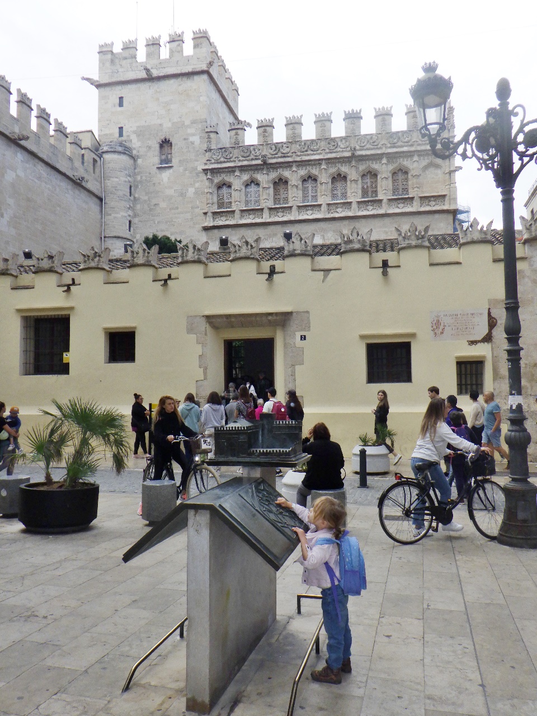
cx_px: 268
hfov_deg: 49.7
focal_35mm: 28
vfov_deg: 63.4
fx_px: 579
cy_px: 358
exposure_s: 1/640
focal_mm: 5
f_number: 4.2
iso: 250
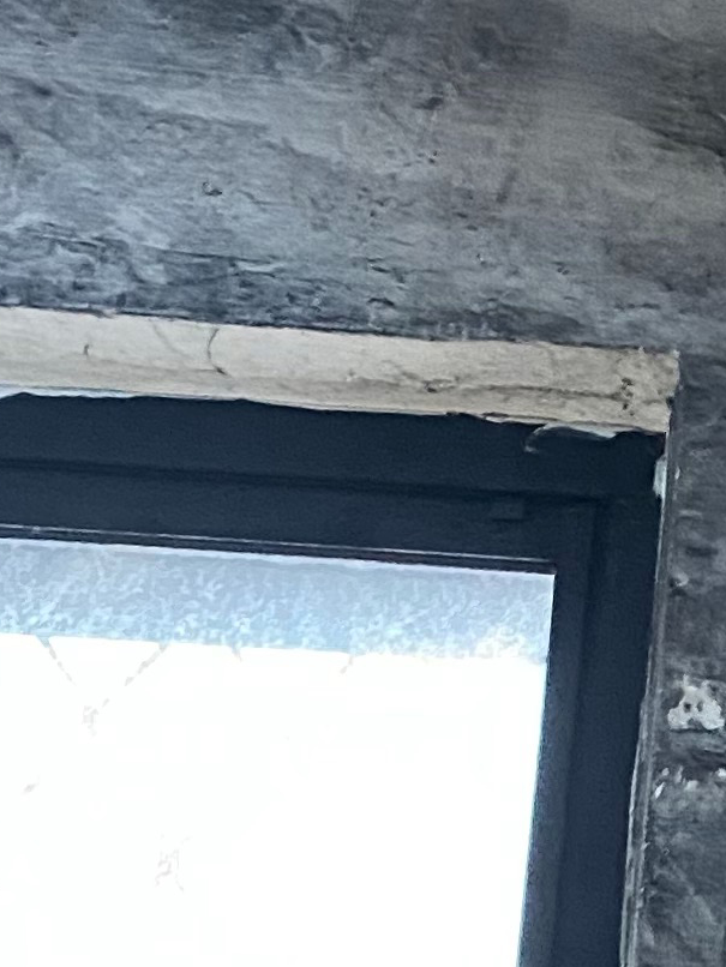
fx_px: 3633
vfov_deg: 14.5
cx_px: 1336
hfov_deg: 10.7
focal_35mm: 130
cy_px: 1262
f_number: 1.8
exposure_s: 1/30
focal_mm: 4.25
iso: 500
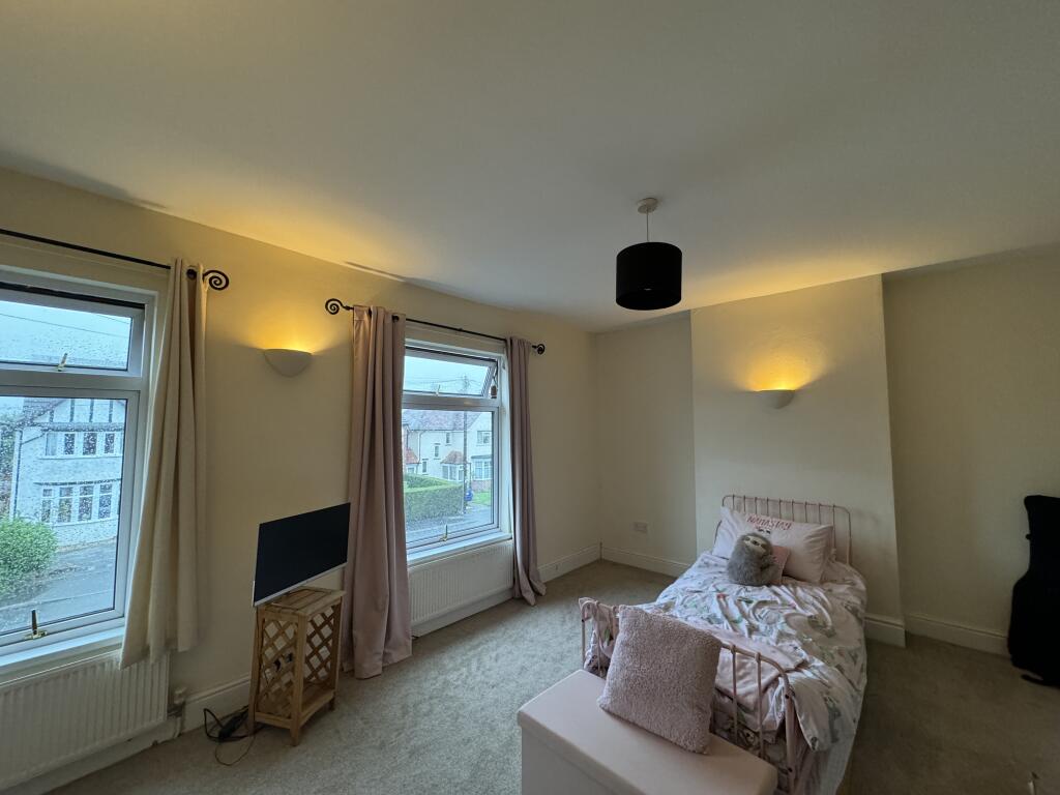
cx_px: 530
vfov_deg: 85.7
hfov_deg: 102.1
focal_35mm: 14
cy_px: 398
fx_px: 429
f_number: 2.2
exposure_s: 1/91
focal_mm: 2.22
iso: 320
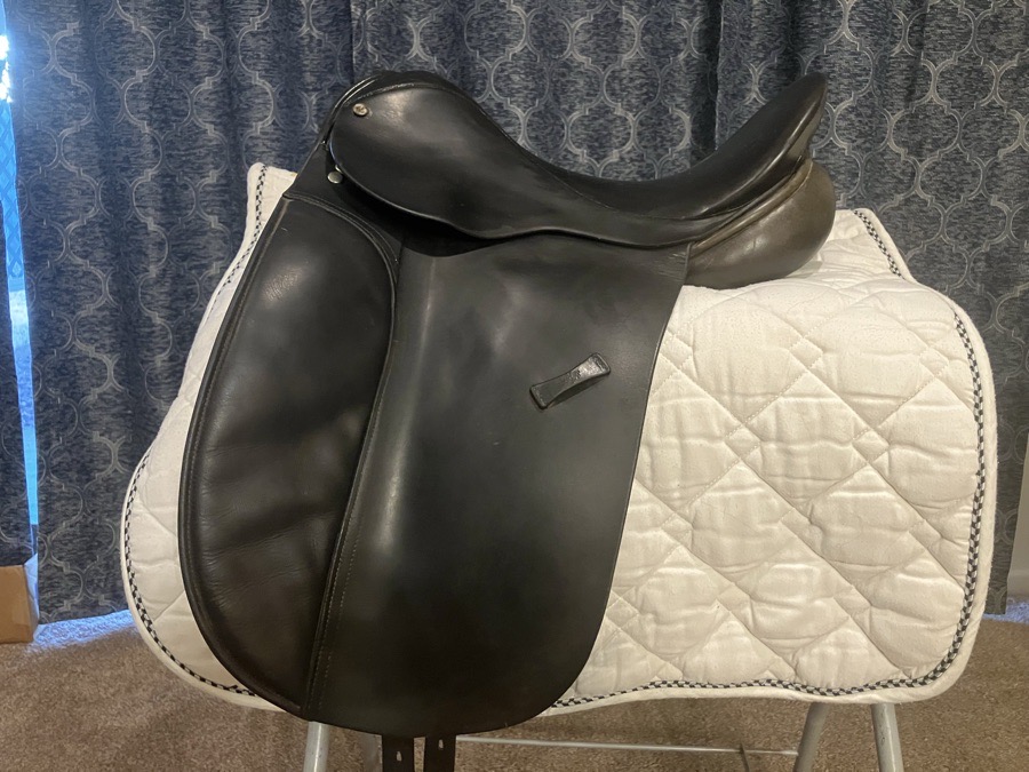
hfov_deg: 63.4
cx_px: 514
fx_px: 832
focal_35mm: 28
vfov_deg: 49.7
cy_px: 386
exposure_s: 1/30
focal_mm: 3.99
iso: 400
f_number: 1.8
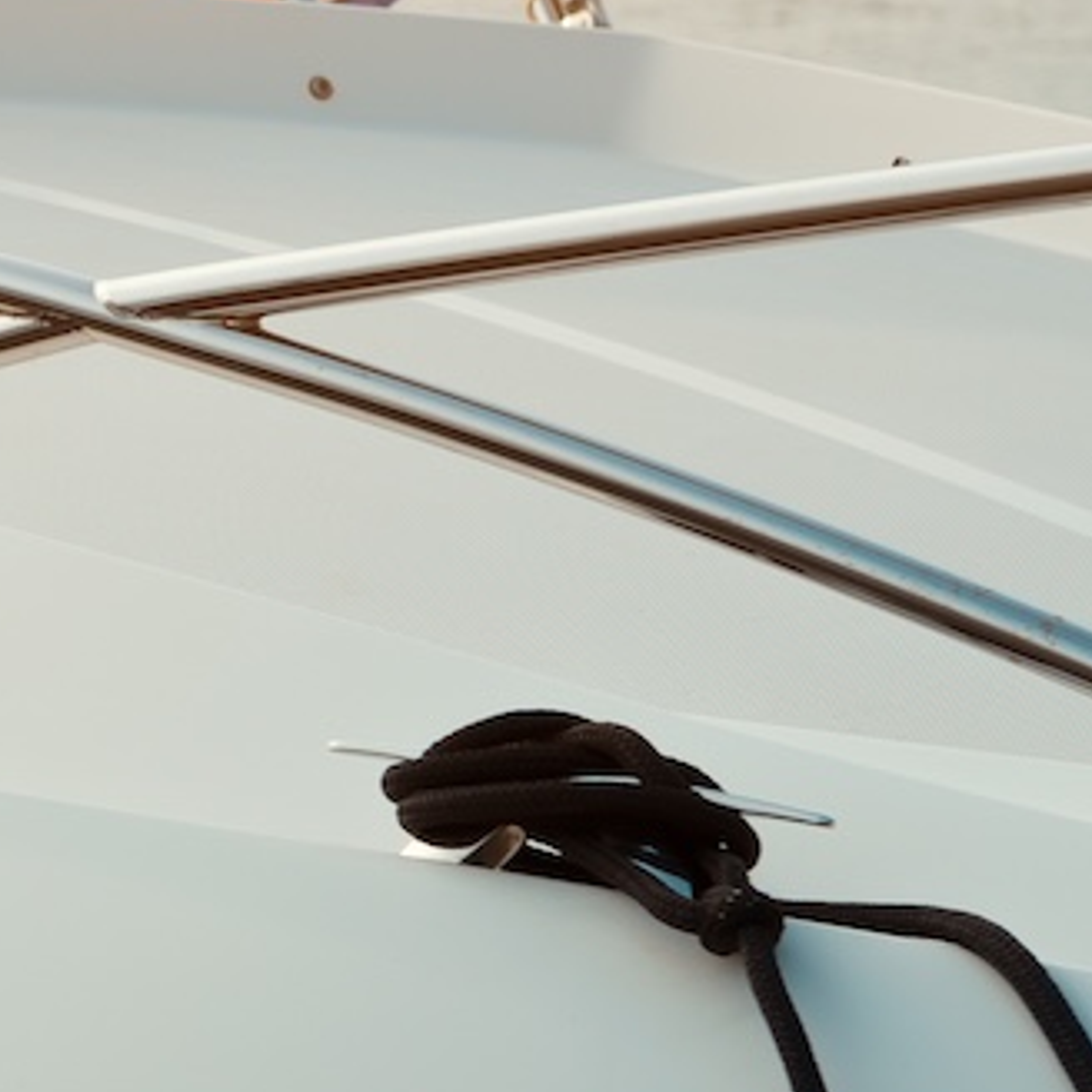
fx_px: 11742
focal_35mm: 329
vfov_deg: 5.3
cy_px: 701
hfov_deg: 5.1
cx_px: -1651
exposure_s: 1/400
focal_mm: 62
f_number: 6.3
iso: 100
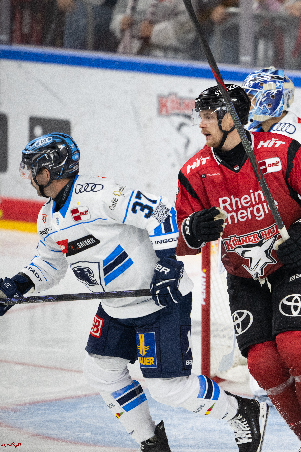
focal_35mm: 601
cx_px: 331
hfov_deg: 2.3
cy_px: 226
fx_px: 7537
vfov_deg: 3.4
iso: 1600
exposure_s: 1/1600
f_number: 3.2
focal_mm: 400
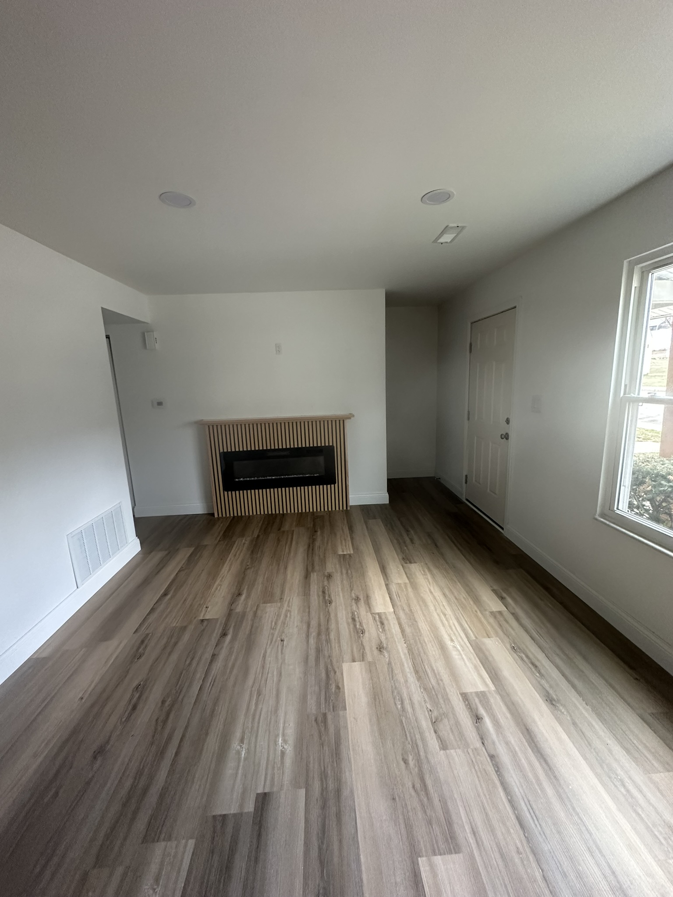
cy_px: 448
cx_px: 336
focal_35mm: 14
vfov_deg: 102.1
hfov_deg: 85.7
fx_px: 363
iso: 250
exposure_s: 1/99
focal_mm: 2.22
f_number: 2.2
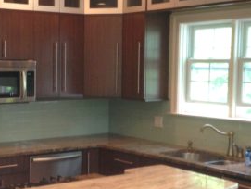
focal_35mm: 76
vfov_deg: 19.4
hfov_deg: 25.4
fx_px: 552
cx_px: 69
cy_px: 112
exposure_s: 1/20
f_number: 2.4
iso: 160
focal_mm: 4.13
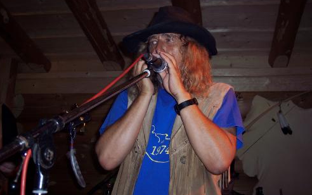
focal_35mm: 42
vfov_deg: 30.6
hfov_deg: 47.2
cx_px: 154
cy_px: 100
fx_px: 357
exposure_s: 1/60
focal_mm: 8
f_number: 2.8
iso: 100
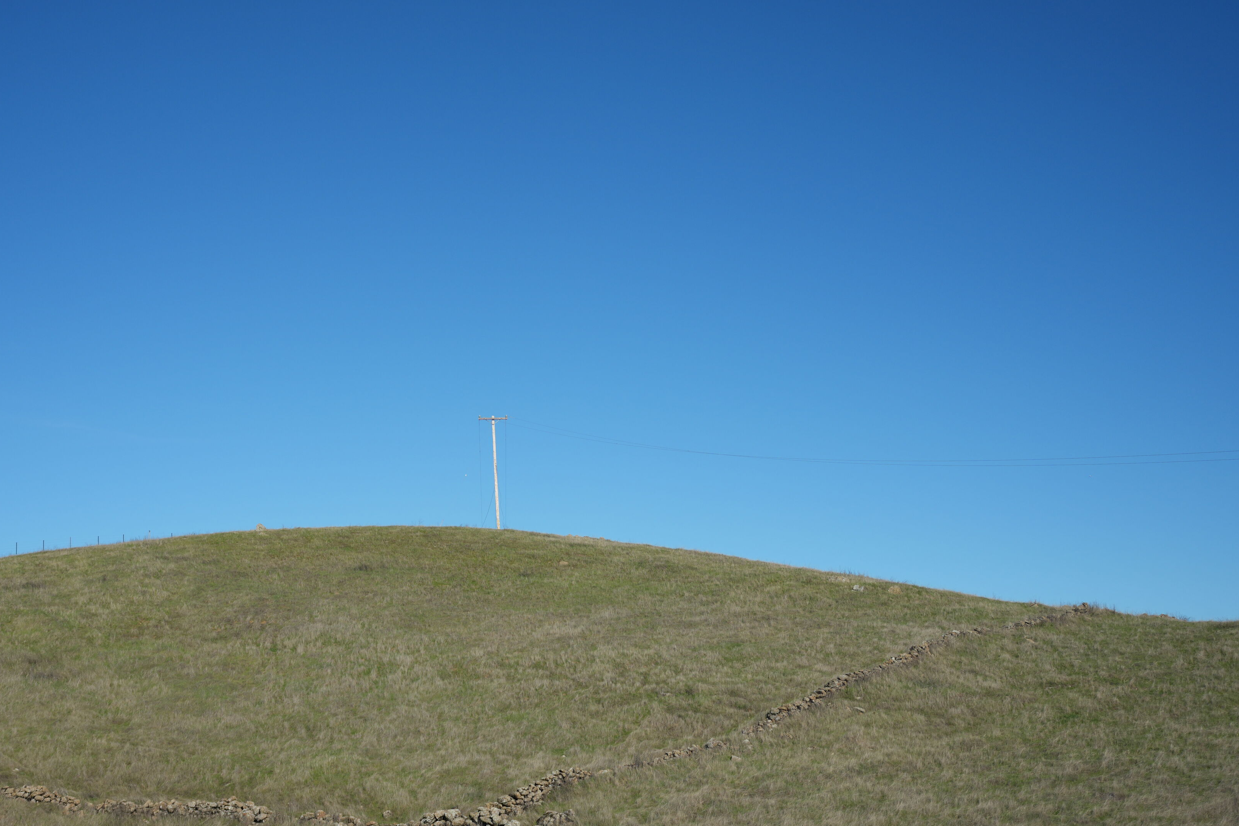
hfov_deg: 33.8
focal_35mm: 59
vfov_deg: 22.9
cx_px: 494
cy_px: 513
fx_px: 2030
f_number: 4.5
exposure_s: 1/2000
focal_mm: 44
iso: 160
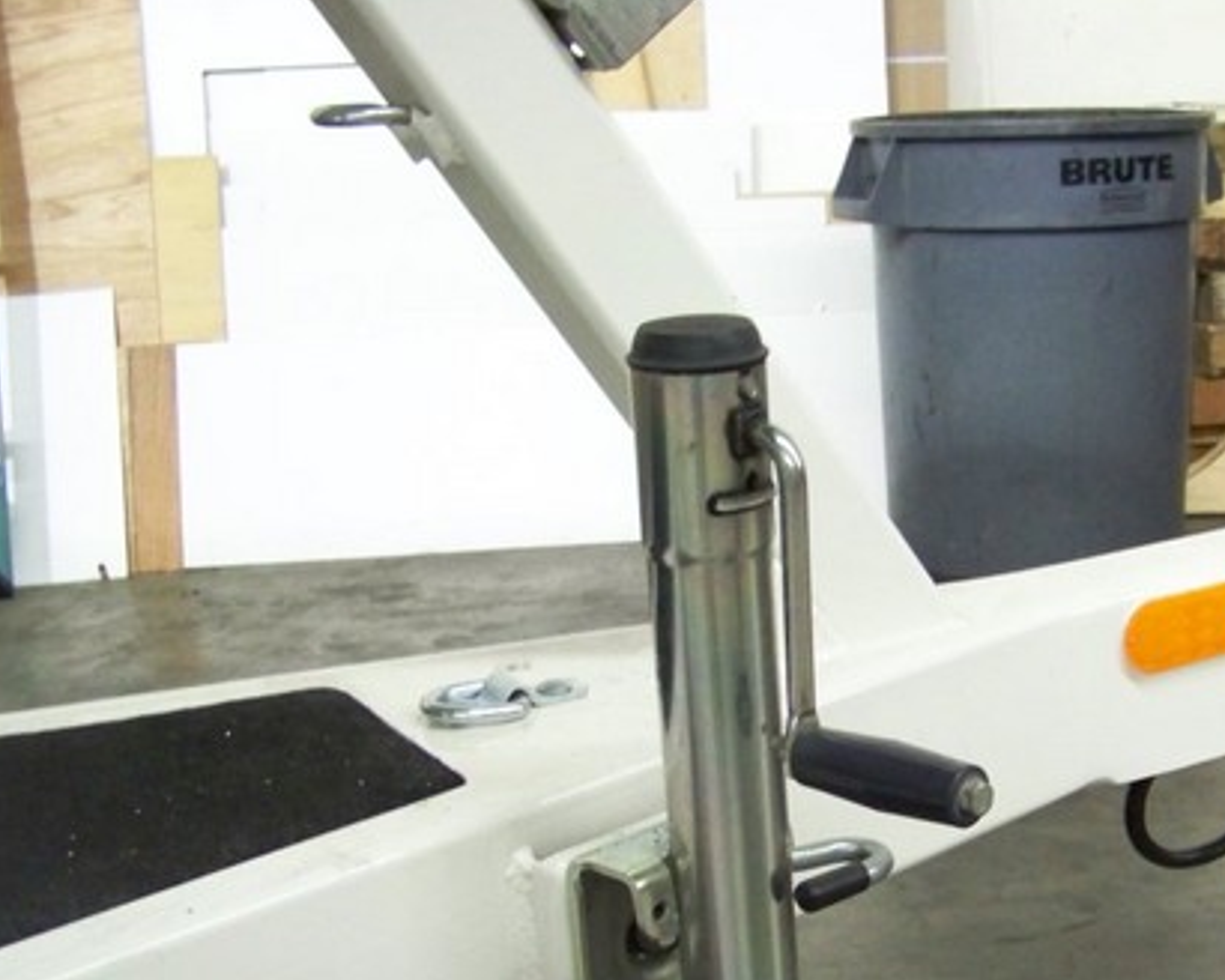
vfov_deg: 25.0
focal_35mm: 60
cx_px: 971
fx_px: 2175
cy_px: 769
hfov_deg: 30.7
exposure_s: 1/20
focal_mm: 5.85
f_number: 2.8
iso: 400
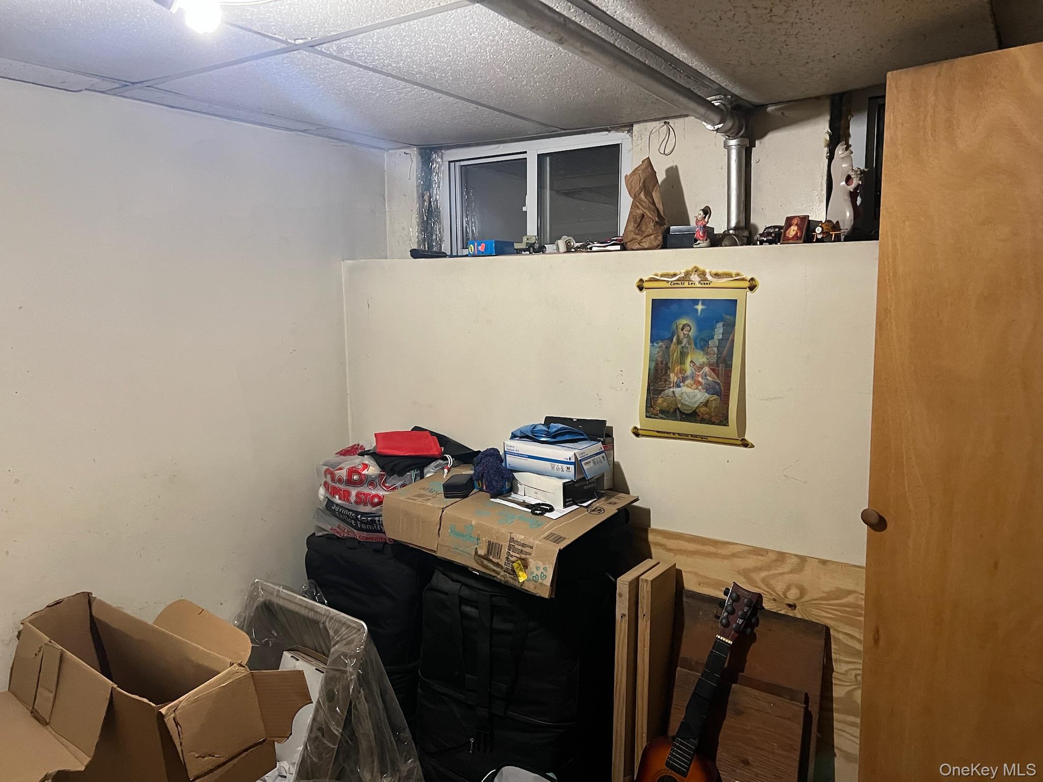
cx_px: 522
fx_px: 783
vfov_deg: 53.1
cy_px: 391
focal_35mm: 26
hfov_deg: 67.3
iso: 500
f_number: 1.5
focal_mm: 5.7
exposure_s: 1/60
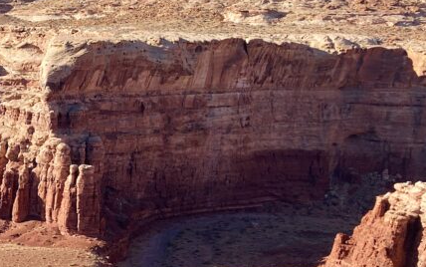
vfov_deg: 18.0
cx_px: -58
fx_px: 825
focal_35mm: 71
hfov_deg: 26.4
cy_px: 262
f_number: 1.8
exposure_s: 1/684
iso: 20
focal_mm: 3.99
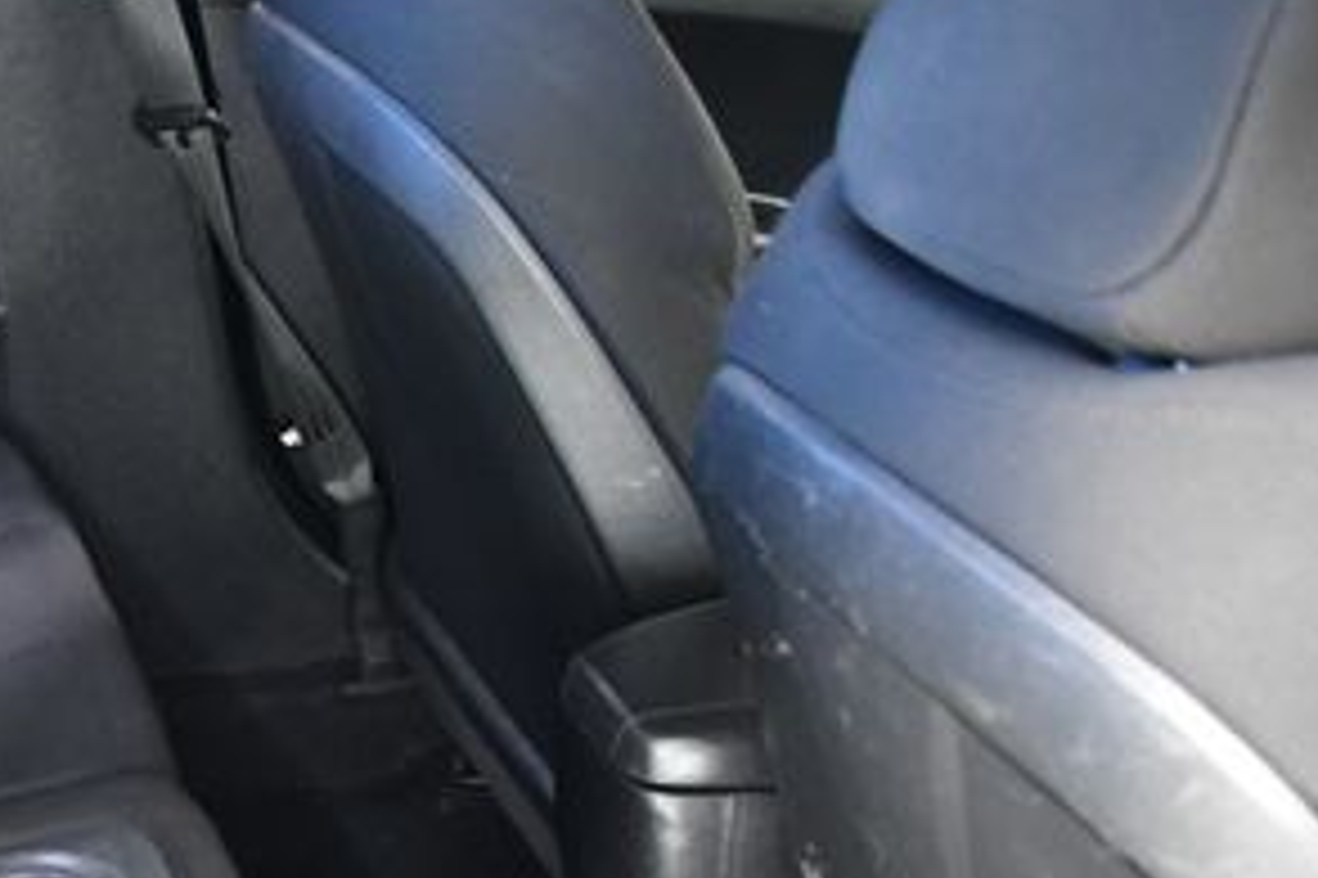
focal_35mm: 59
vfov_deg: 22.7
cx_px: -27
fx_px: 2159
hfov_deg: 31.2
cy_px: 684
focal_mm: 18
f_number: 3.5
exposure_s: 1/25
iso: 2500
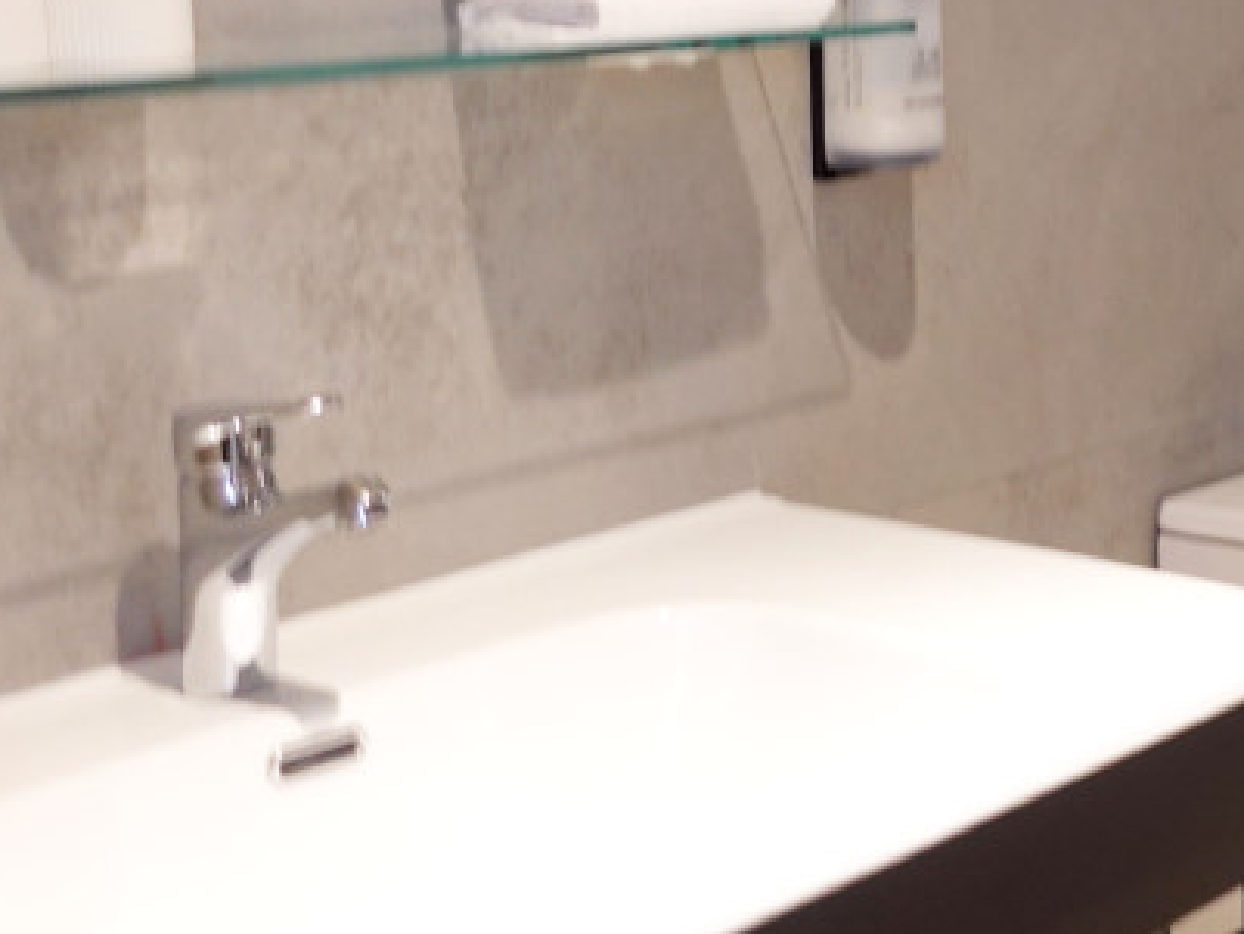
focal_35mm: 69
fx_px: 2480
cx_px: 1495
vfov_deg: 21.1
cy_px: 205
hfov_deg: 25.3
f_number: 1.8
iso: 500
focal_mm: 9.4
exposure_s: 1/30
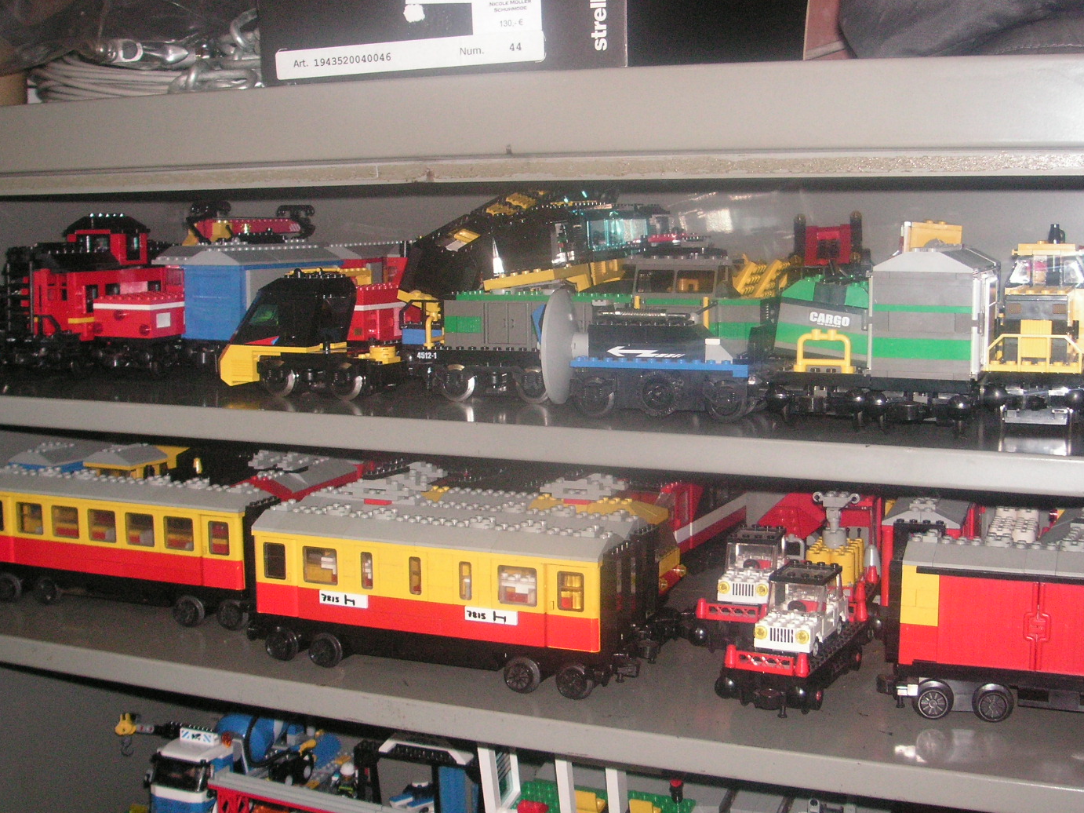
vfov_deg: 32.9
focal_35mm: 44
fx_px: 1378
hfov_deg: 42.9
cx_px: 609
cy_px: 390
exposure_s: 1/45
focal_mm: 6.3
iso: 160
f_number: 3.3
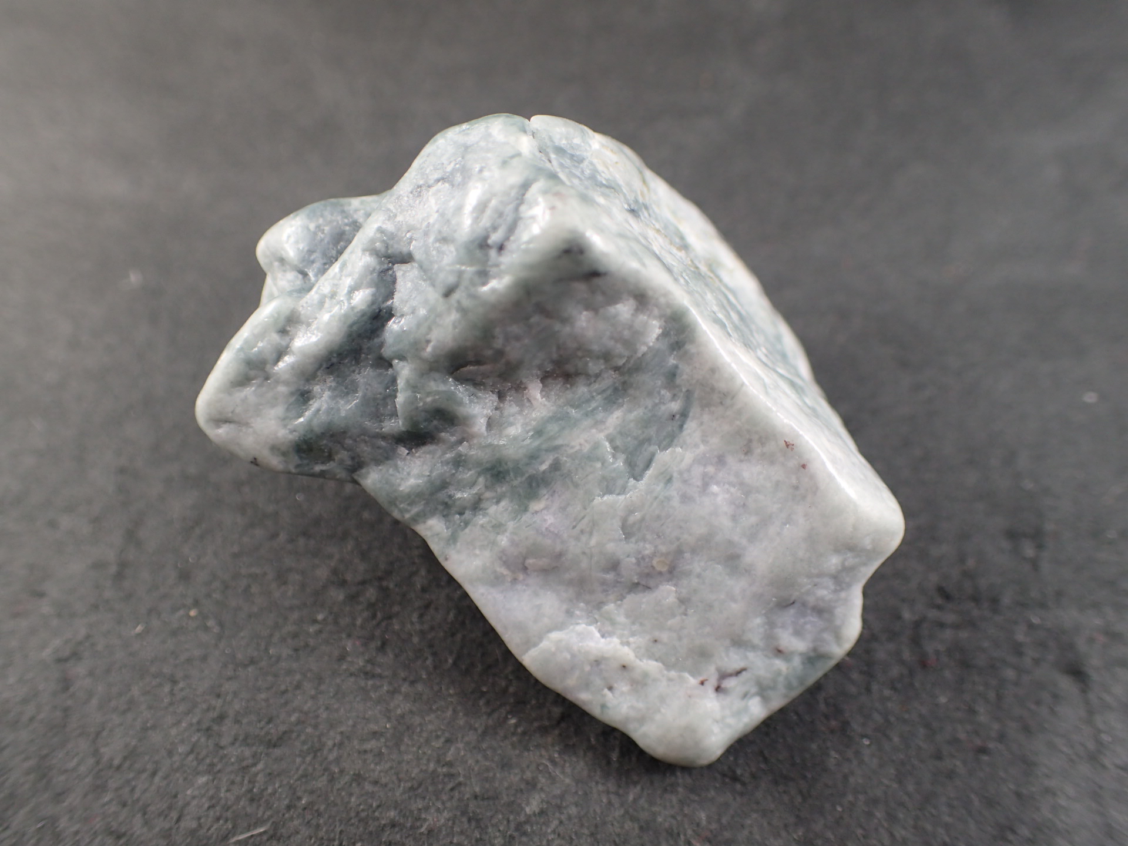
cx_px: 564
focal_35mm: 30
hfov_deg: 60.0
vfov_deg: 46.8
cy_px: 423
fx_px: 978
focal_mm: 5.5
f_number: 2.3
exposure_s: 1/125
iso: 125
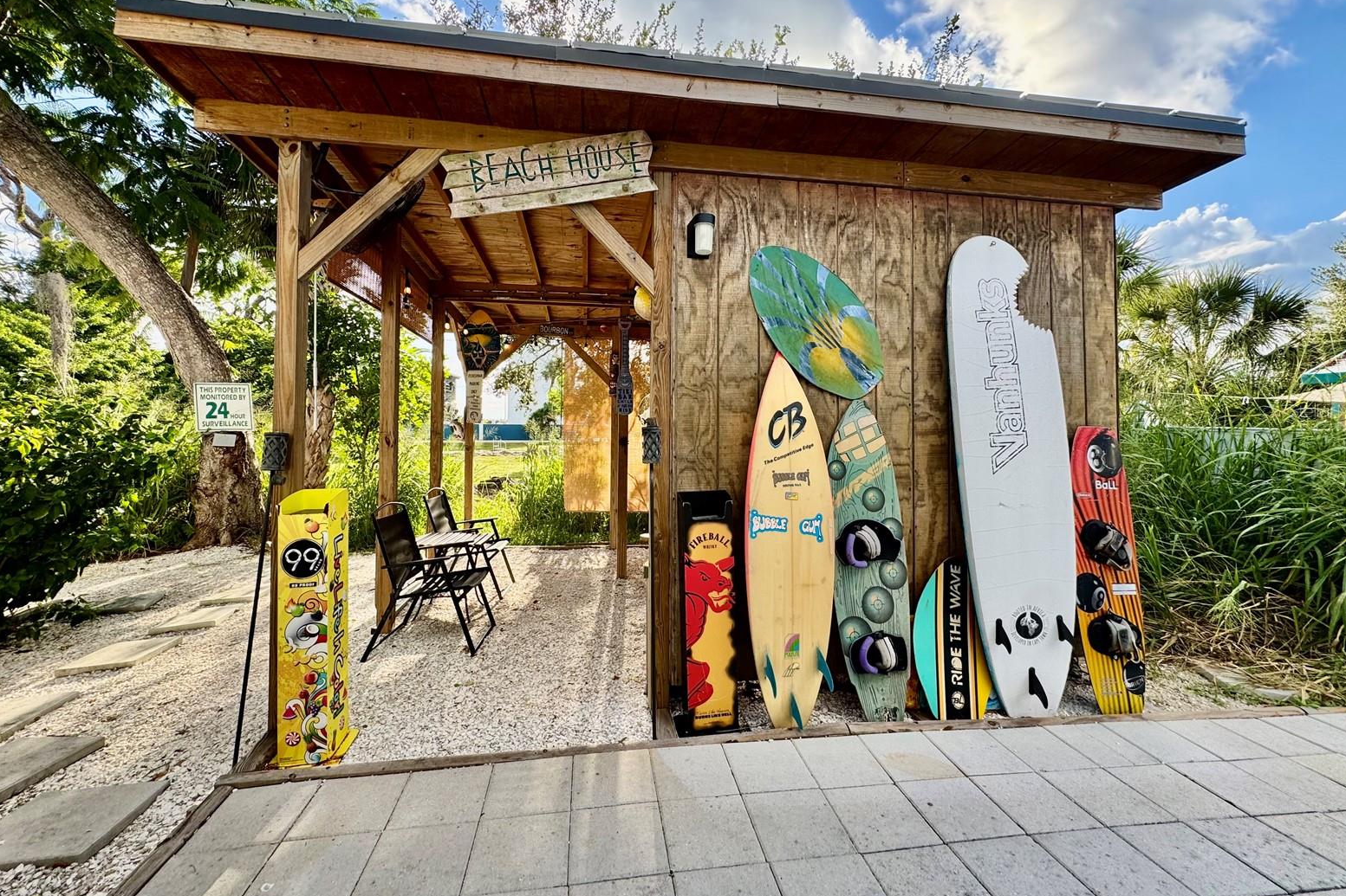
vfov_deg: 77.2
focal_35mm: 15
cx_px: 678
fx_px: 561
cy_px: 410
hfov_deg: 100.4
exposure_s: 1/361
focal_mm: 2.22
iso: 40
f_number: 2.2
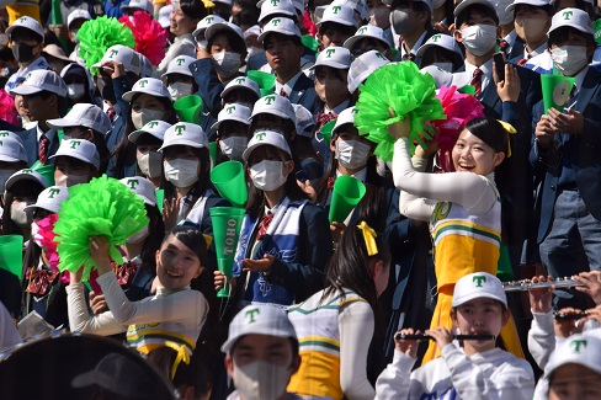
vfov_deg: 4.2
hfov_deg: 6.2
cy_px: 200
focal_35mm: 330
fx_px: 5507
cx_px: 300
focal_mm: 220
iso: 400
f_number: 7.1
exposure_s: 1/2000
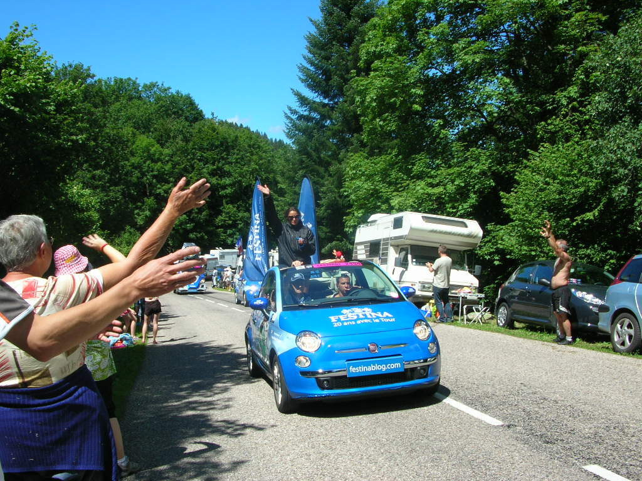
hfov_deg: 52.6
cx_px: 321
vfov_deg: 40.7
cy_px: 240
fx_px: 649
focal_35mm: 35
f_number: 5.6
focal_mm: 5.8
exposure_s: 1/207
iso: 50
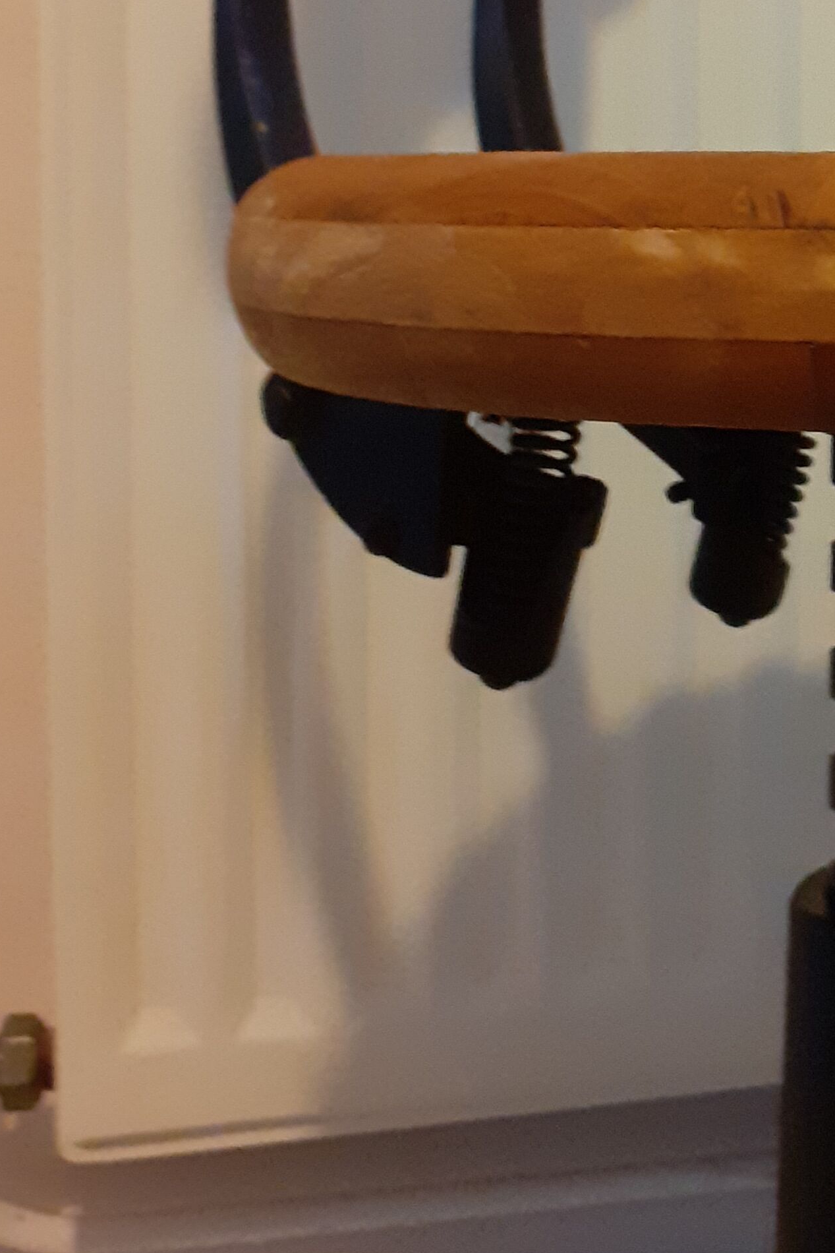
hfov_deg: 21.1
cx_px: 927
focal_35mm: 61
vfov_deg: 31.9
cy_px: 228
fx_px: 2122
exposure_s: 1/25
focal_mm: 3.6
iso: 400
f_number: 1.9
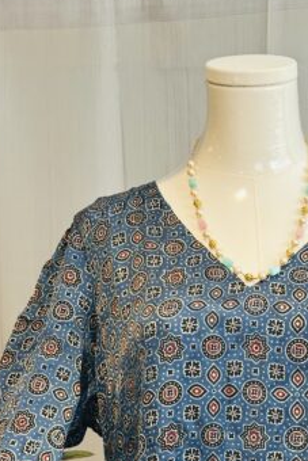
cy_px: 360
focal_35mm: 87
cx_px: 263
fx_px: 1115
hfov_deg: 15.6
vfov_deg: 23.1
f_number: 1.78
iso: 200
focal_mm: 6.86
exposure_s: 1/40
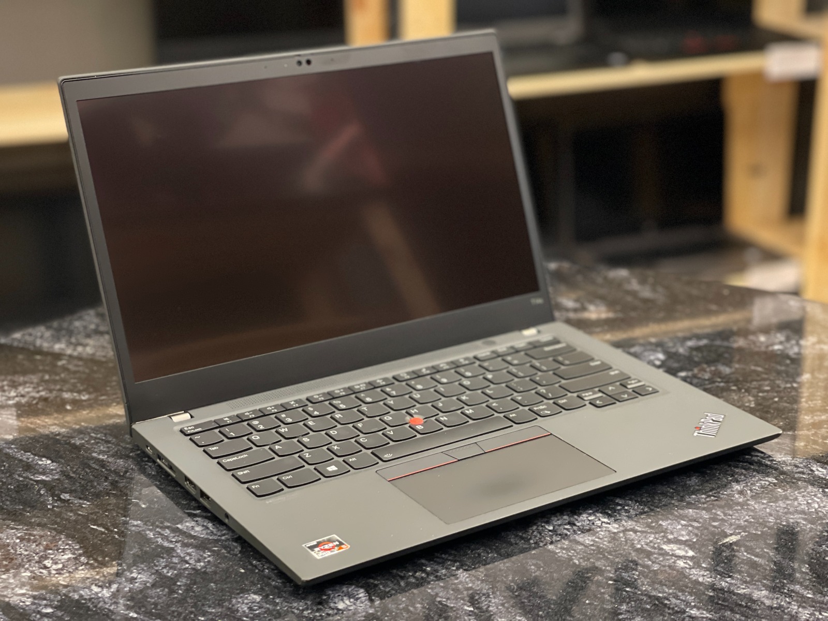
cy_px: 310
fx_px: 1531
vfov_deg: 22.9
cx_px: 414
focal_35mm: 64
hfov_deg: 30.3
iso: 400
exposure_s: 1/37
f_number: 2.2
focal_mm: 7.5
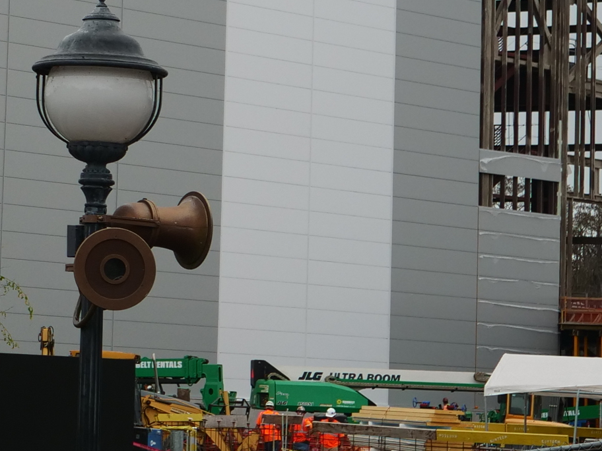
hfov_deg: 10.5
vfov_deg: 8.3
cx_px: -413
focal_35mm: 179
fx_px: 3113
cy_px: 27
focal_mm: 22
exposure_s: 1/160
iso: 200
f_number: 3.3
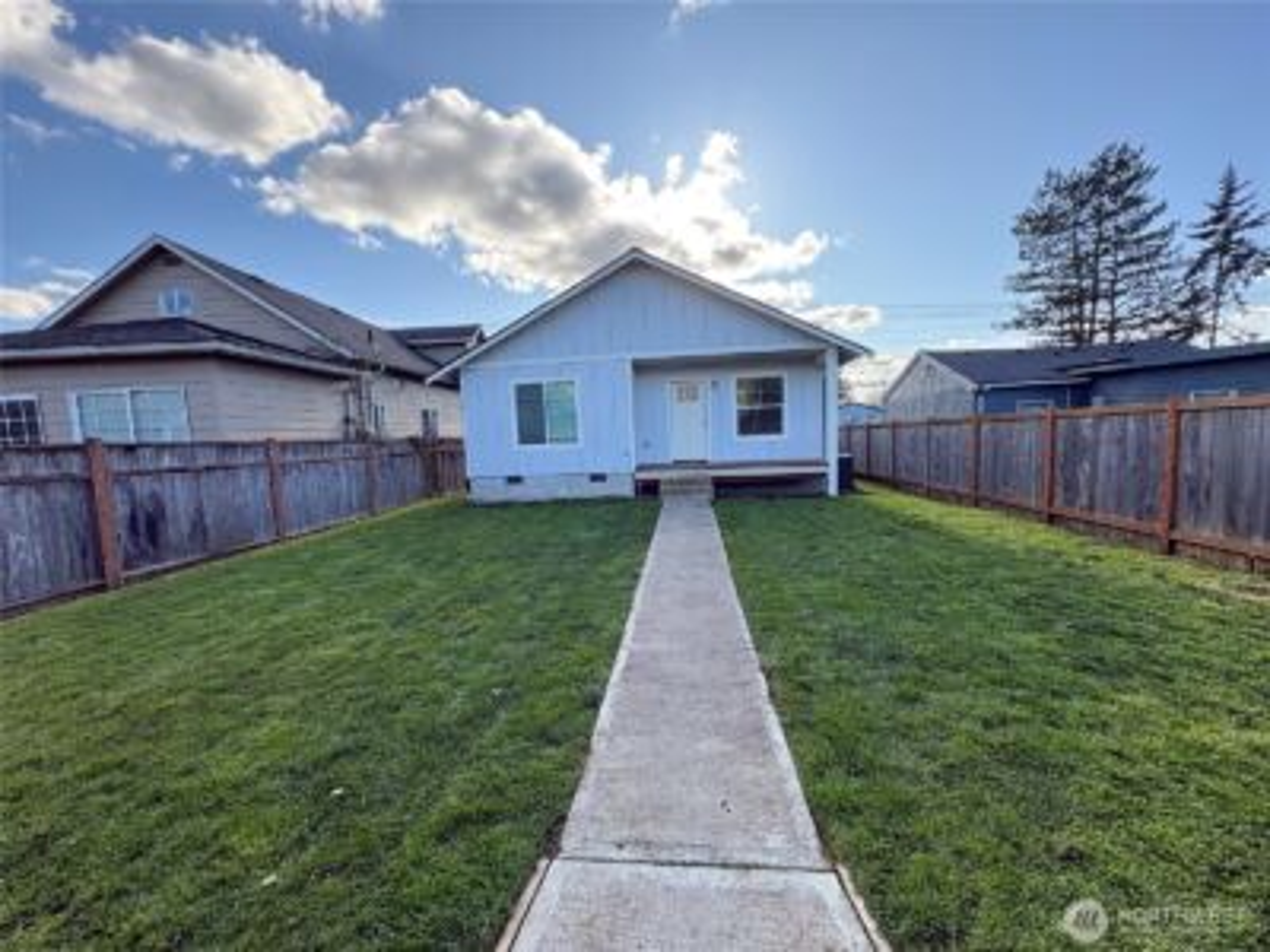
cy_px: 476
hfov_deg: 102.1
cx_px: 635
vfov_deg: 85.7
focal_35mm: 14
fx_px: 514
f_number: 2.2
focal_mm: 2.22
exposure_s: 1/423
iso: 64
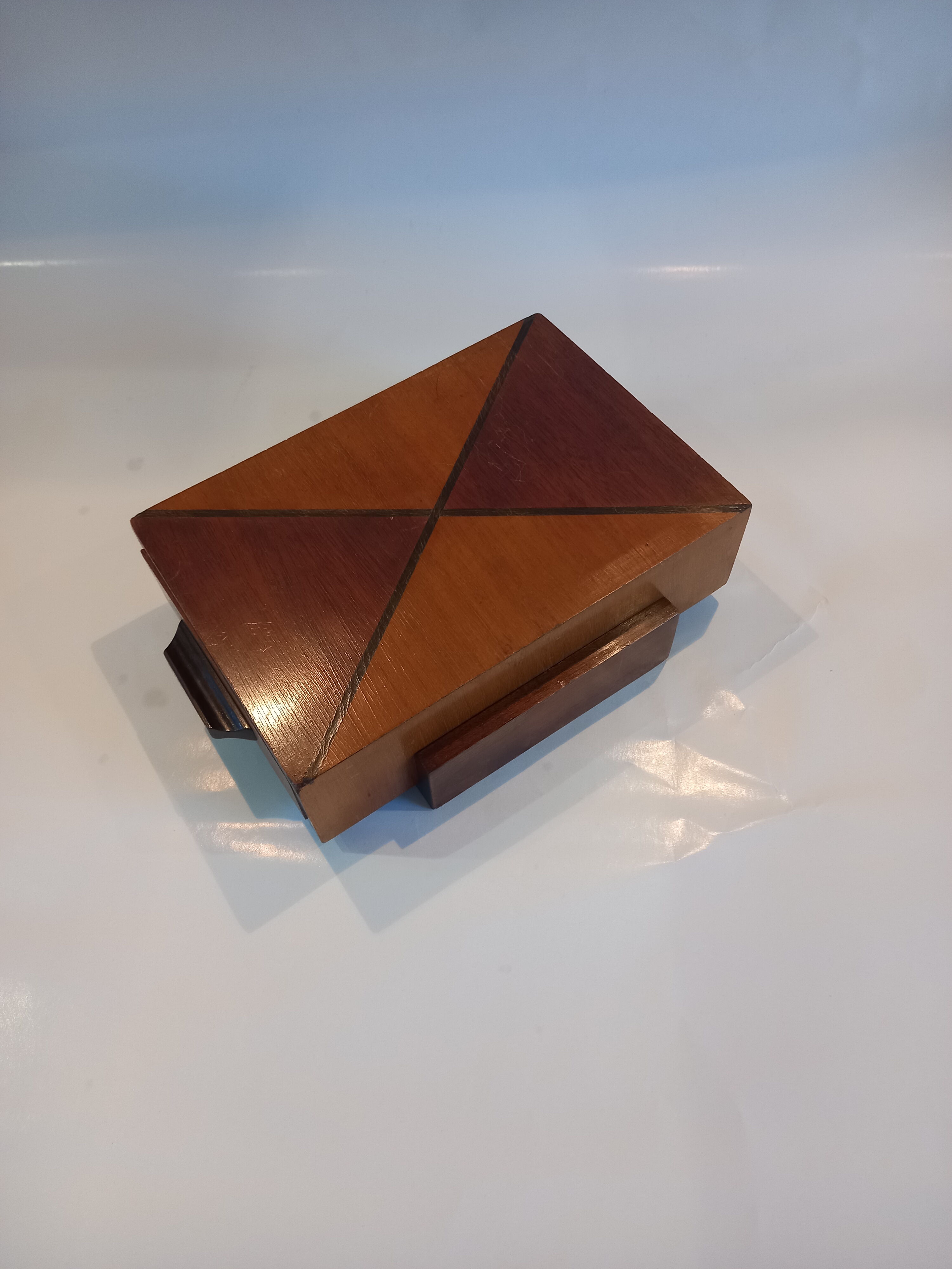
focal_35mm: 25
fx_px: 917
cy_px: 634
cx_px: 476
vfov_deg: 69.4
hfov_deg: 54.9
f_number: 2
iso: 200
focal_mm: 4.6
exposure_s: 1/50
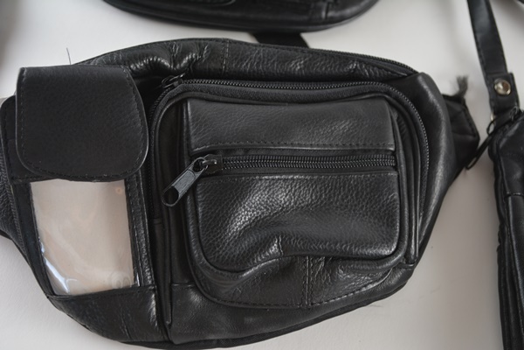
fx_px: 830
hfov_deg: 35.1
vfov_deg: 23.8
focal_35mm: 57
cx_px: 262
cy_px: 175
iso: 400
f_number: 5
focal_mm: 38
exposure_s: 1/60
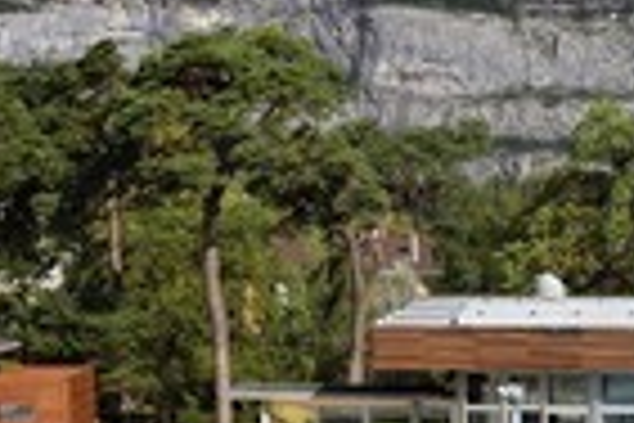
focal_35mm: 167
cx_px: -9
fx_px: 2941
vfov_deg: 8.2
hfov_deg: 12.2
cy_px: 243
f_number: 14
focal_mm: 56
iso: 200
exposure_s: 1/250
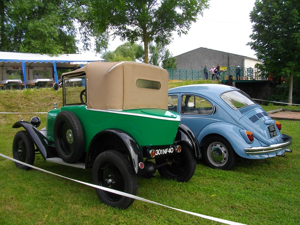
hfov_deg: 56.8
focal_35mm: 32
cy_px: 112
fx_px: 277
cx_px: 150
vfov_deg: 44.2
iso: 100
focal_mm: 5.7
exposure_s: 1/160
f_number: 5.5
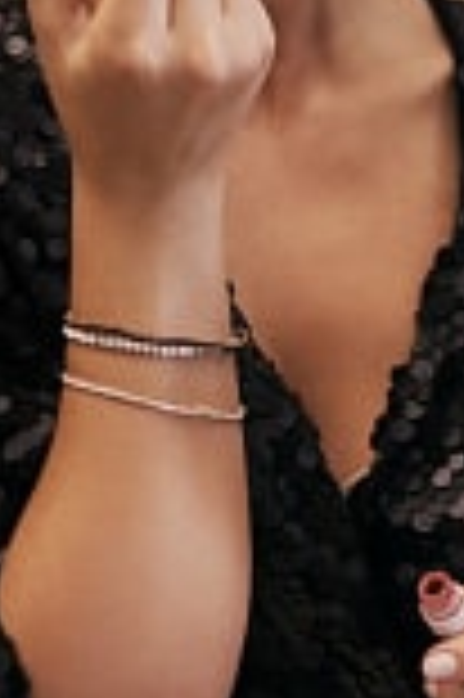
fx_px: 2228
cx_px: 169
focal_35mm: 115
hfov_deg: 11.9
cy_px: -41
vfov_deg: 17.3
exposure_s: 1/160
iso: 320
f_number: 2.2
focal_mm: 35
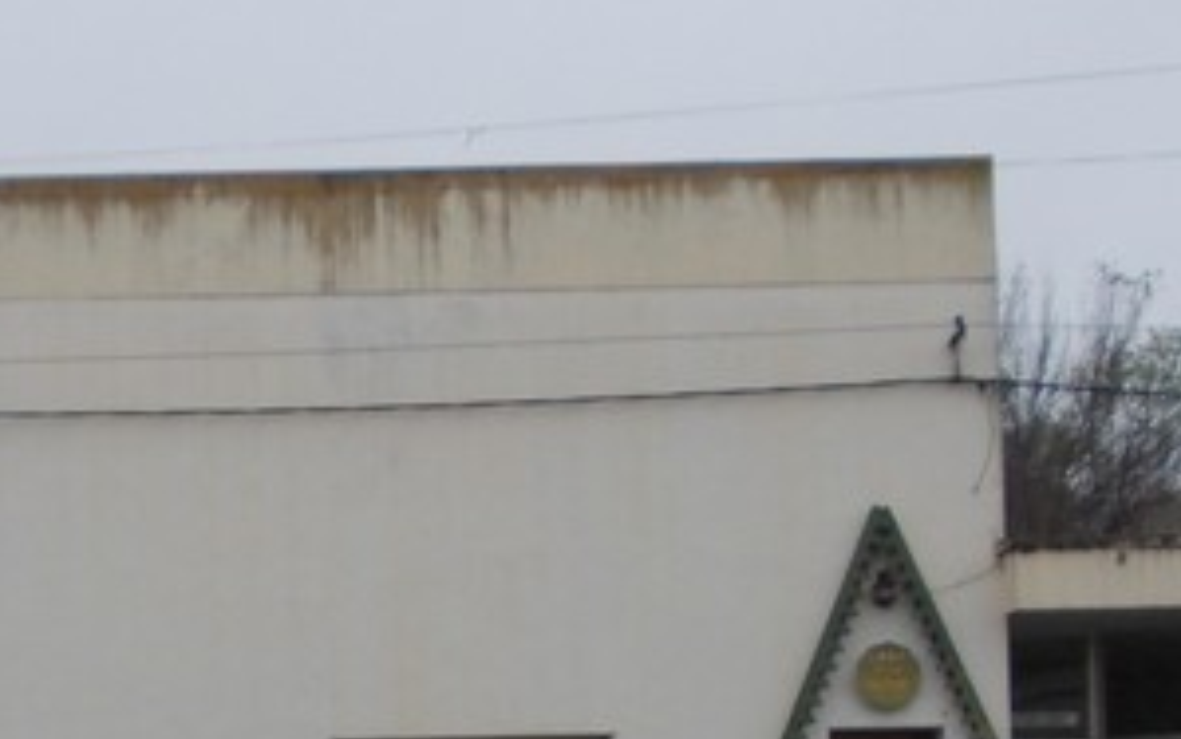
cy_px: 771
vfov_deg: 12.5
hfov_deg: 19.9
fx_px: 3316
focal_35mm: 103
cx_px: 205
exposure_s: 1/250
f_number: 3.1
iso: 80
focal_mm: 5.3
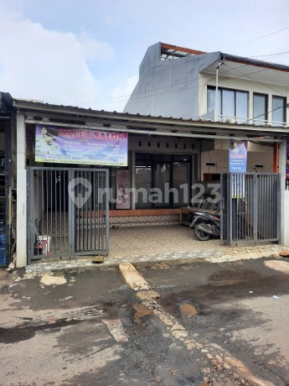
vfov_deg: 69.4
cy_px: 193
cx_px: 144
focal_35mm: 25
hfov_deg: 54.9
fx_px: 278
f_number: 2
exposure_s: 1/392
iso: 32
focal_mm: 4.6
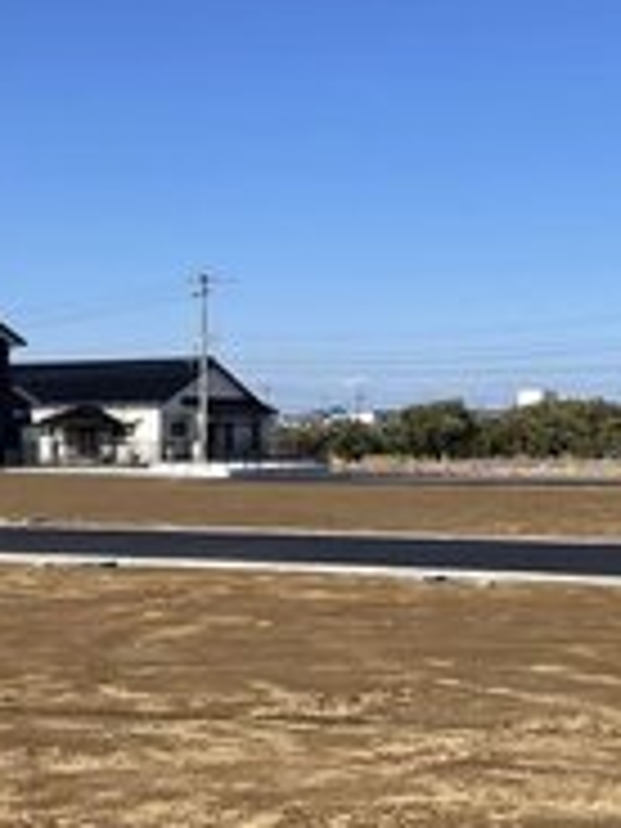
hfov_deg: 22.6
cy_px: 317
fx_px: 1555
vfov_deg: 29.7
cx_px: 342
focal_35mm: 65
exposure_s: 1/3861
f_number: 1.6
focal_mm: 4.2
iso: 32
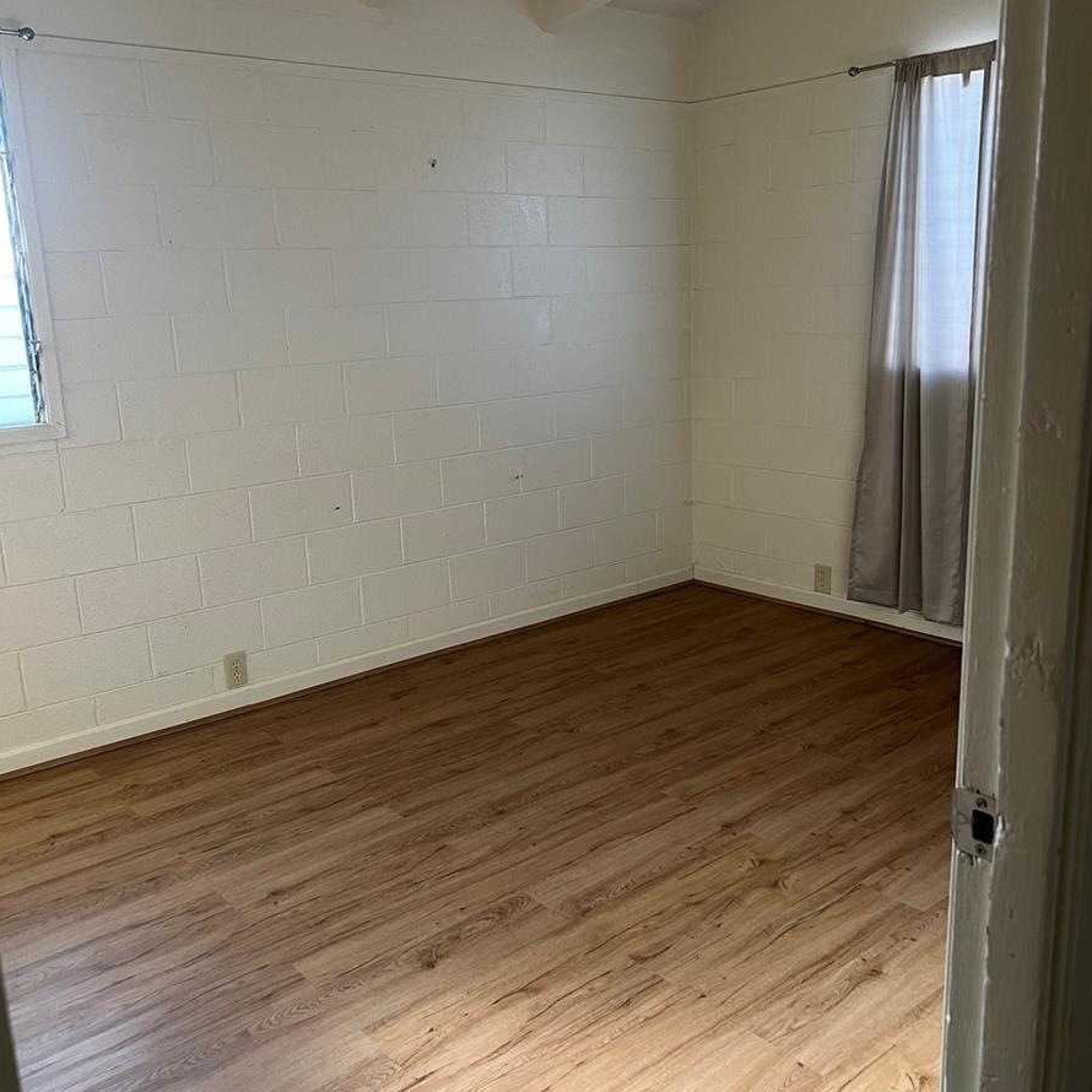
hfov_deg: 52.5
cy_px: 537
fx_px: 1106
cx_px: 550
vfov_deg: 52.5
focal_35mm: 31
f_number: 1.5
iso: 100
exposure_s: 1/60
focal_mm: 5.7
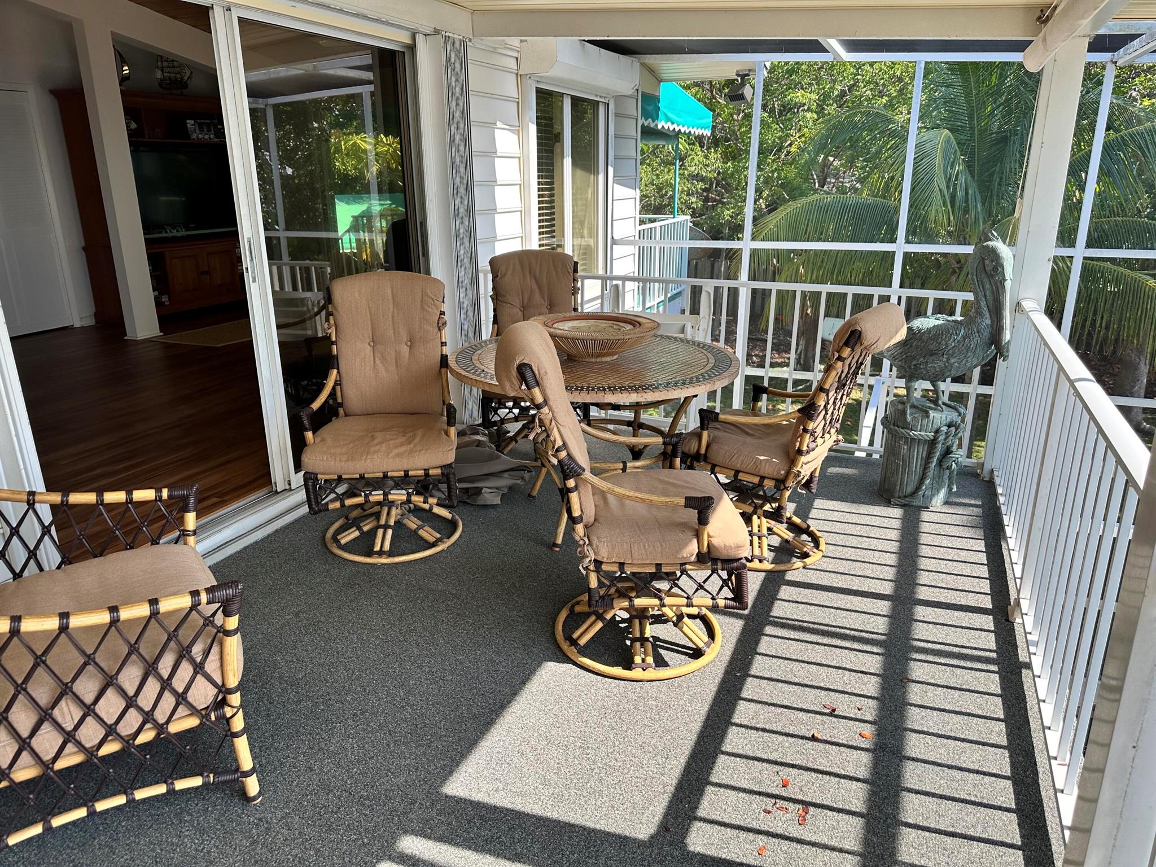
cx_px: 578
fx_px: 801
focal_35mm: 24
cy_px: 434
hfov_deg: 71.6
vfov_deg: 56.8
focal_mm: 6.86
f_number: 1.78
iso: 80
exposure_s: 1/734
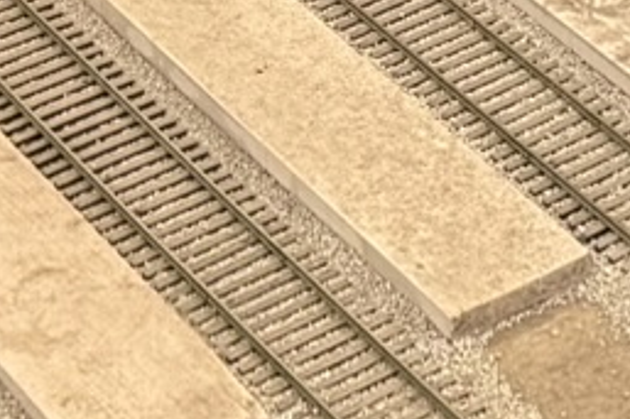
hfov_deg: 9.3
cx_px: 1503
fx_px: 3480
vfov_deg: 6.1
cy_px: -1041
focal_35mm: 199
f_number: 1.78
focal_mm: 6.76
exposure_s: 1/60
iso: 250
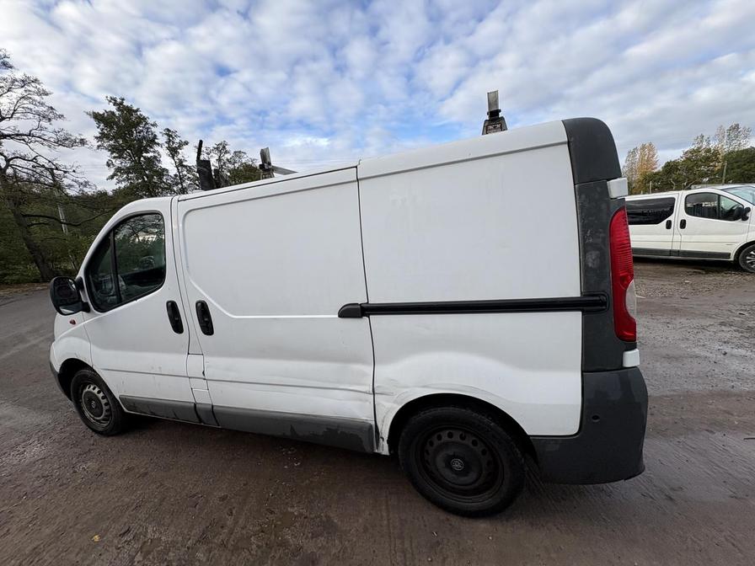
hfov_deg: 102.1
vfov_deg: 85.7
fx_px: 305
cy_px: 283
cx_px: 378
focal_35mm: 14
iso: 40
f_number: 2.2
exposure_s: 1/756
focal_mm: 2.22
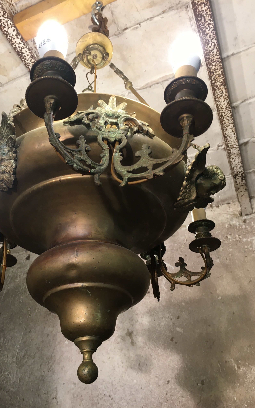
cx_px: 106
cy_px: 204
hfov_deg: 40.5
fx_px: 345
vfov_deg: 61.2
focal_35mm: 31
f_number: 2.2
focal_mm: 4.15
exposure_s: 1/33
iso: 64
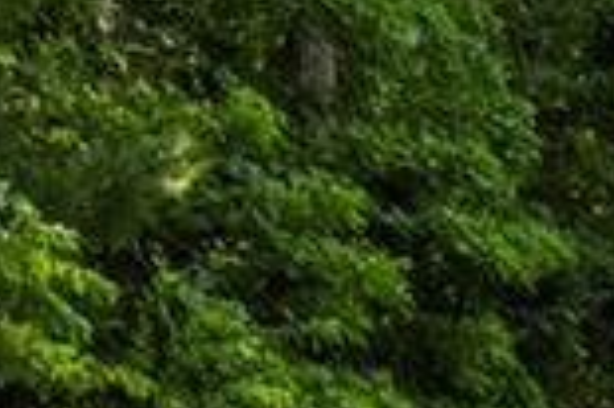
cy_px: 761
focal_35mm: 198
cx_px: 1620
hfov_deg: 9.0
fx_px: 3373
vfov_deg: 6.7
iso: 500
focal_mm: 20
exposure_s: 1/160
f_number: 14
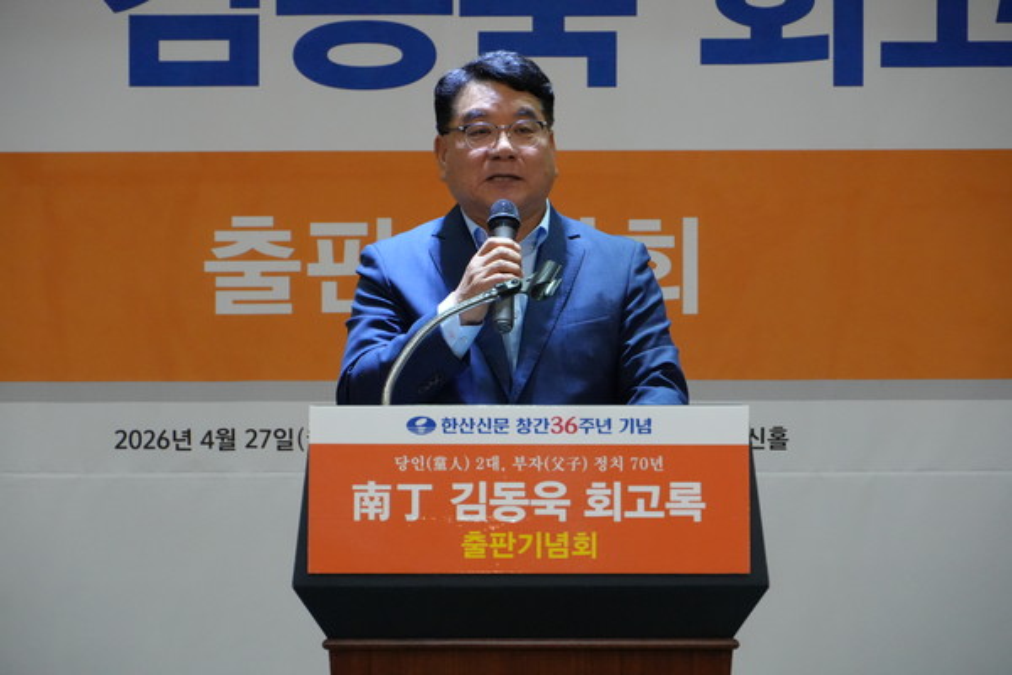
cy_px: 338
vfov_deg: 10.2
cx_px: 506
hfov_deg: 15.2
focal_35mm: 135
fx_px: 3795
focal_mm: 90
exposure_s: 1/160
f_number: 5.6
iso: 5000
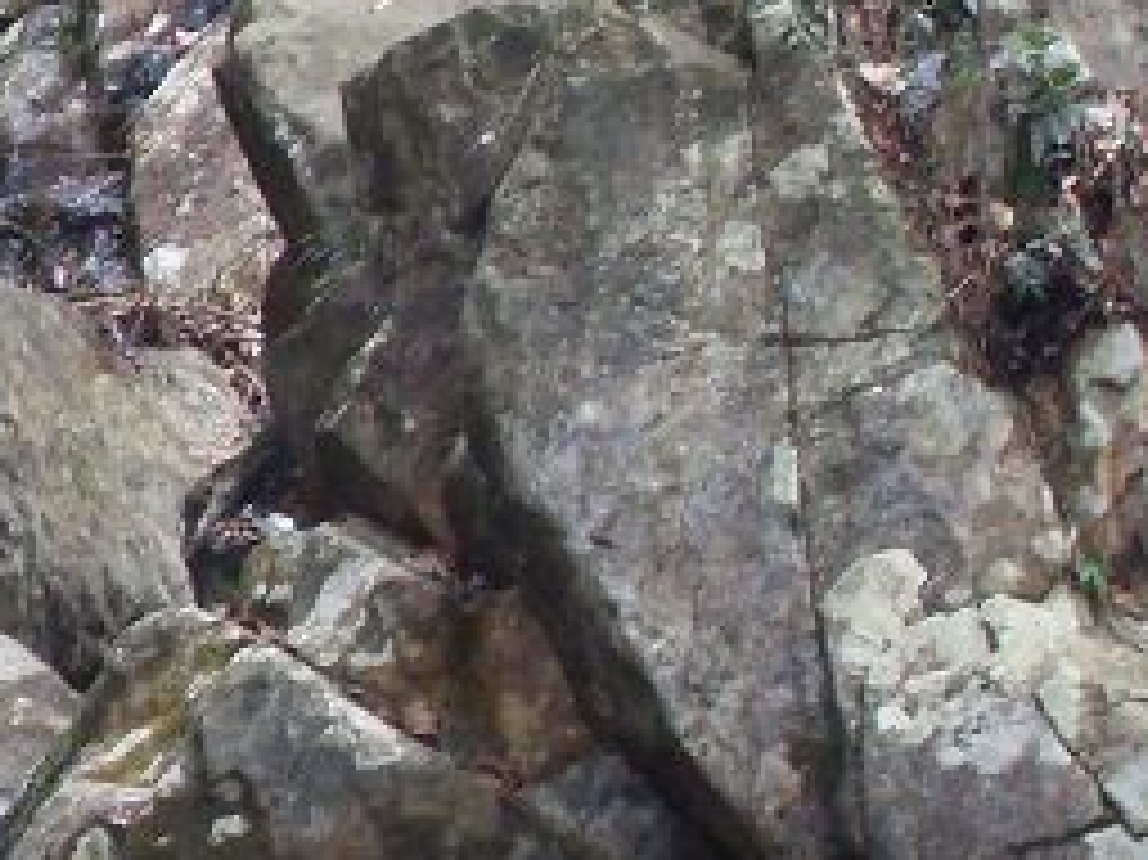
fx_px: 11536
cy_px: 140
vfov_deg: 4.3
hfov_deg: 5.6
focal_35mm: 348
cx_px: -590
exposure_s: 1/30
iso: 200
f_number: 5.2
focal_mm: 18.1
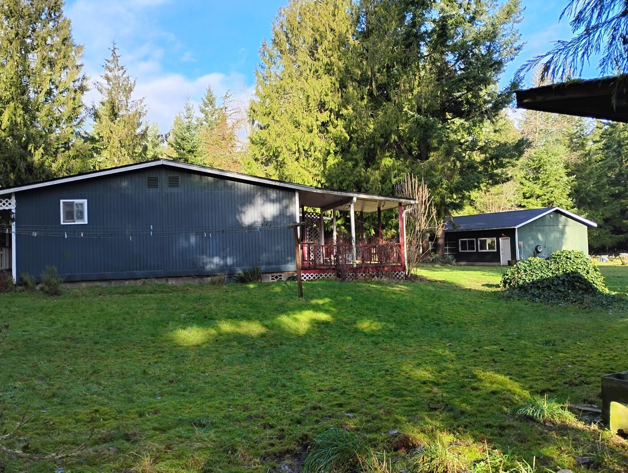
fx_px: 581
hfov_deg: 56.8
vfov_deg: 44.2
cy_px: 229
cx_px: 311
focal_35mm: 32
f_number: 1.8
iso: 100
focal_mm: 4.26
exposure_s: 1/179
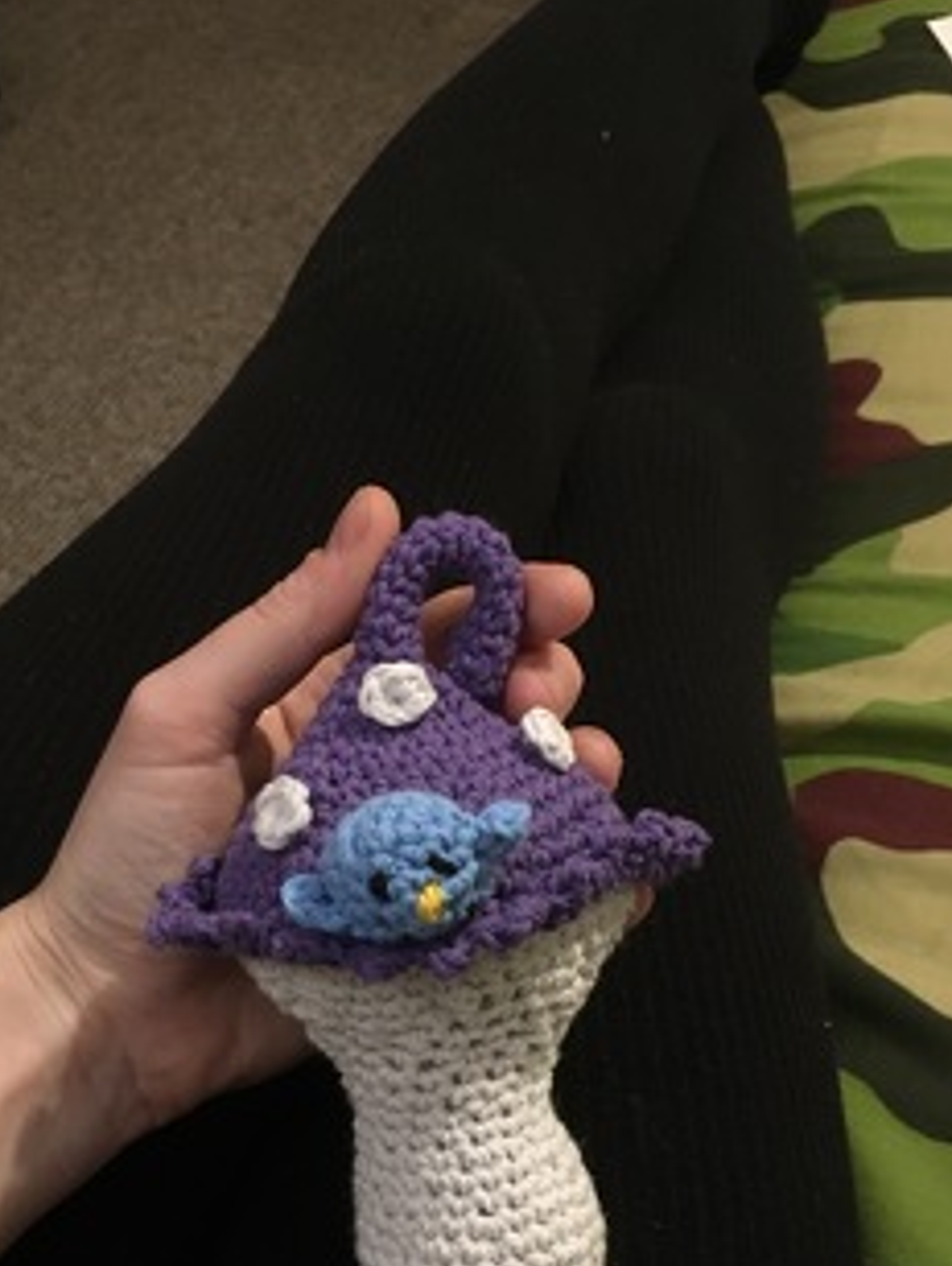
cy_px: 895
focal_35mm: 44
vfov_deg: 42.0
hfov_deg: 32.9
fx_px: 1610
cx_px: 420
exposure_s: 1/17
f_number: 2.2
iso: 400
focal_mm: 4.15
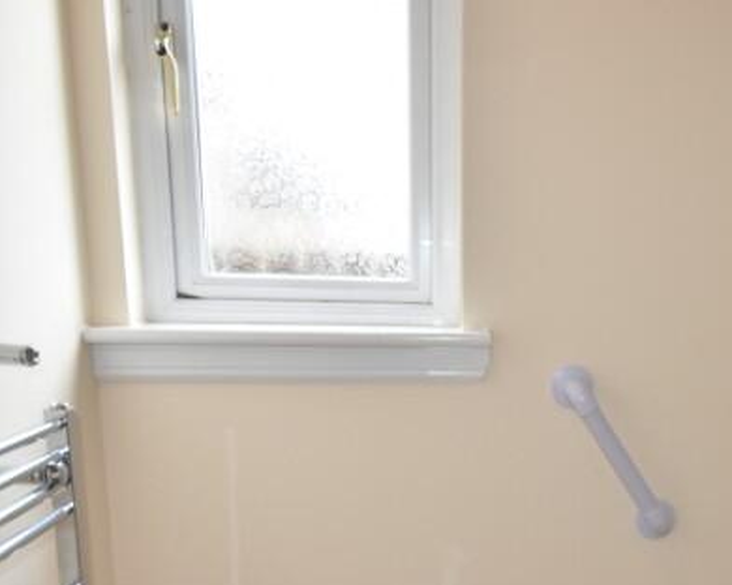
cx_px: 569
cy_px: 428
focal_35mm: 37
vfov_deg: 39.2
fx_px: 802
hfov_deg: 46.9
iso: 400
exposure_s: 1/60
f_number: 4.5
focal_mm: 10
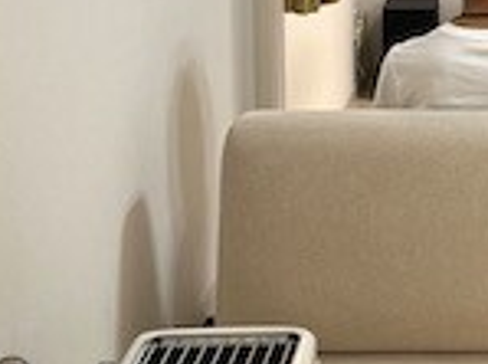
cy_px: -46
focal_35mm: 112
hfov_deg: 16.5
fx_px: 1575
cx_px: 665
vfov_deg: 12.9
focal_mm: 5.7
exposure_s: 1/121
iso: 80
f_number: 1.5
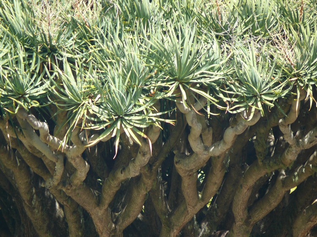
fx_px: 3845
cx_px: 158
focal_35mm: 420
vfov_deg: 3.5
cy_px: 118
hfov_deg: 4.7
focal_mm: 88.8
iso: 100
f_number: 3.7
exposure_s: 1/80
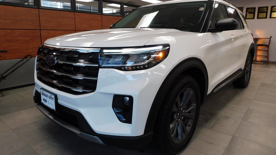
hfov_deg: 71.9
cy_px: 69
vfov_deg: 44.3
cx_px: 134
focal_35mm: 26
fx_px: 190
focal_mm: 4
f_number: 3
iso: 200
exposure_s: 1/30
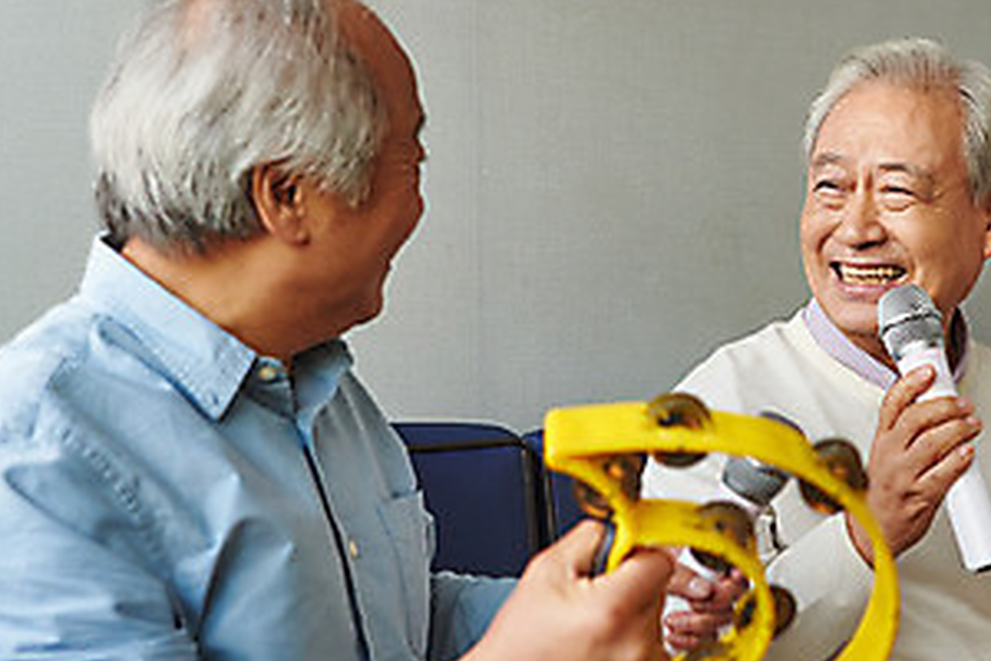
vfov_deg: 21.9
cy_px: 377
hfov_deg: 32.3
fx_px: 1707
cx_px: 573
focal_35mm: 62
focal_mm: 31
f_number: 2.8
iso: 400
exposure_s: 1/160
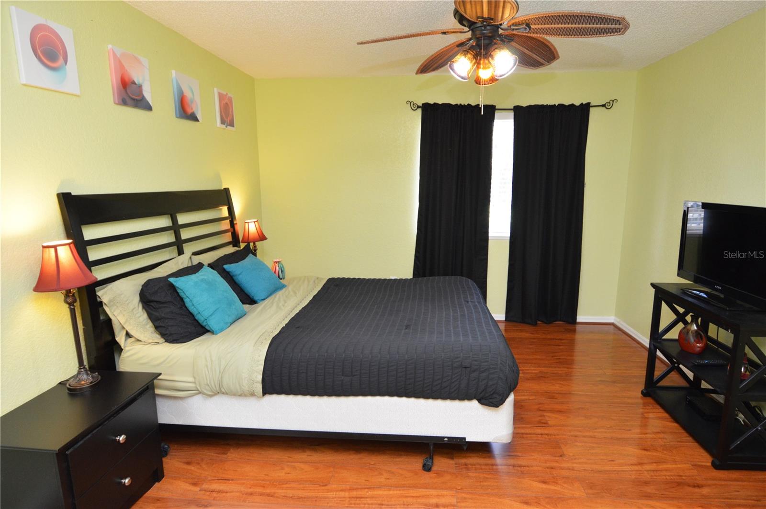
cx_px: 383
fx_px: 383
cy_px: 254
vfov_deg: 67.3
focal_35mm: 18
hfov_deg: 90.1
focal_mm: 12
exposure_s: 1/60
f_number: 4
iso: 800
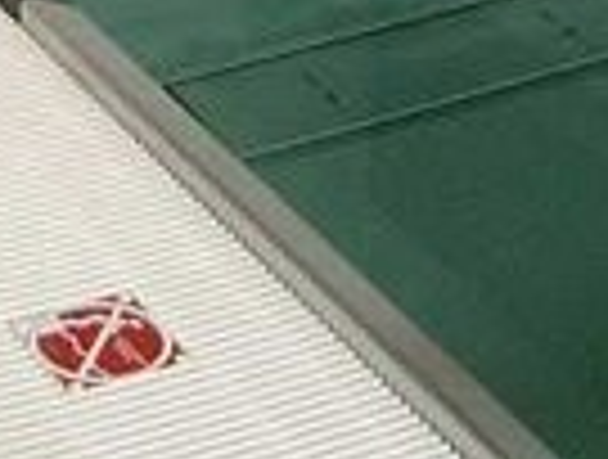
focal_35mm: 164
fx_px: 2888
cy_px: -549
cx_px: -225
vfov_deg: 8.5
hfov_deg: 11.6
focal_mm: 7.6
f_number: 2.6
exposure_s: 1/160
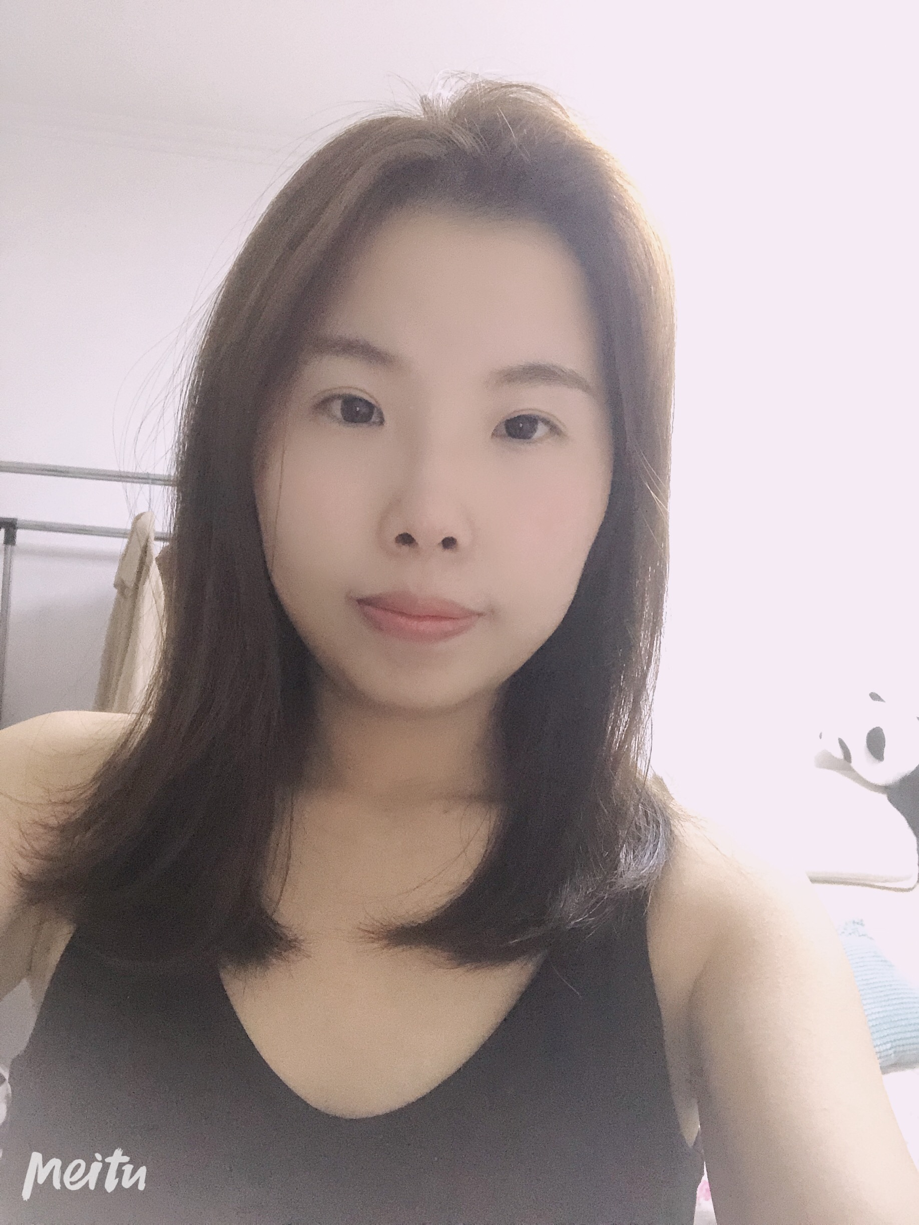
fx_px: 1133
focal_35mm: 32
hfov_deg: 44.2
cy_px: 612
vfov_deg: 56.8
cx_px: 460
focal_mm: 2.87
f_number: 2.2
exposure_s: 1/15
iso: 500
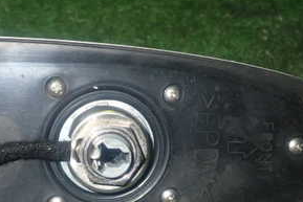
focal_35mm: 69
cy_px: 153
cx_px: 93
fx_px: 581
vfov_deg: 19.6
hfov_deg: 29.0
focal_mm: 5.79
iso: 400
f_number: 7.1
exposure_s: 1/30
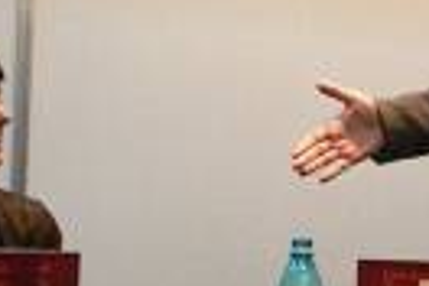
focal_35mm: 130
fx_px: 1549
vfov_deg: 10.5
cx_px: 390
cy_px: 150
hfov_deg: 15.6
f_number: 3.9
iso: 3200
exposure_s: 1/173
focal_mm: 8.6
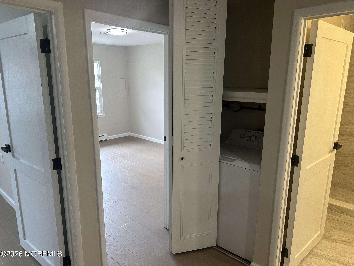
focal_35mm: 24
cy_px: 133
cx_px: 177
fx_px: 245
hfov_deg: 71.6
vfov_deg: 56.8
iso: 200
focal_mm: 6.86
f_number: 1.78
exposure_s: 1/120
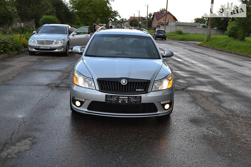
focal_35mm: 39
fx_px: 272
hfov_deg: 49.6
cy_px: 84
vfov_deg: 34.2
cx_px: 126
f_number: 5.6
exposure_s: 1/125
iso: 160
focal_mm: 26
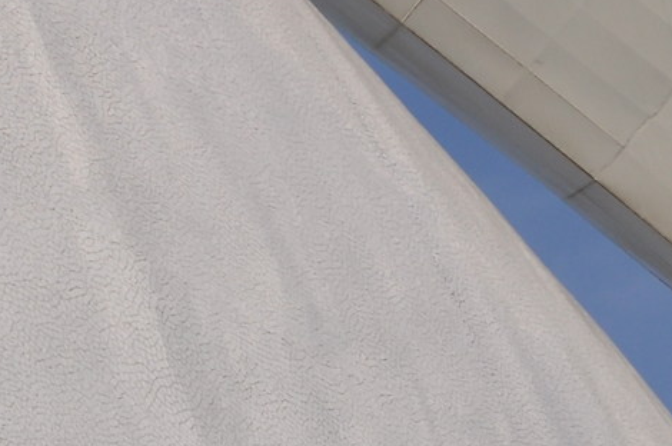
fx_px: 7858
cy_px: 913
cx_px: 1391
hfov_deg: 4.8
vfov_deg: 3.2
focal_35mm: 422
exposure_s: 1/500
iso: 200
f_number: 11
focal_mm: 55
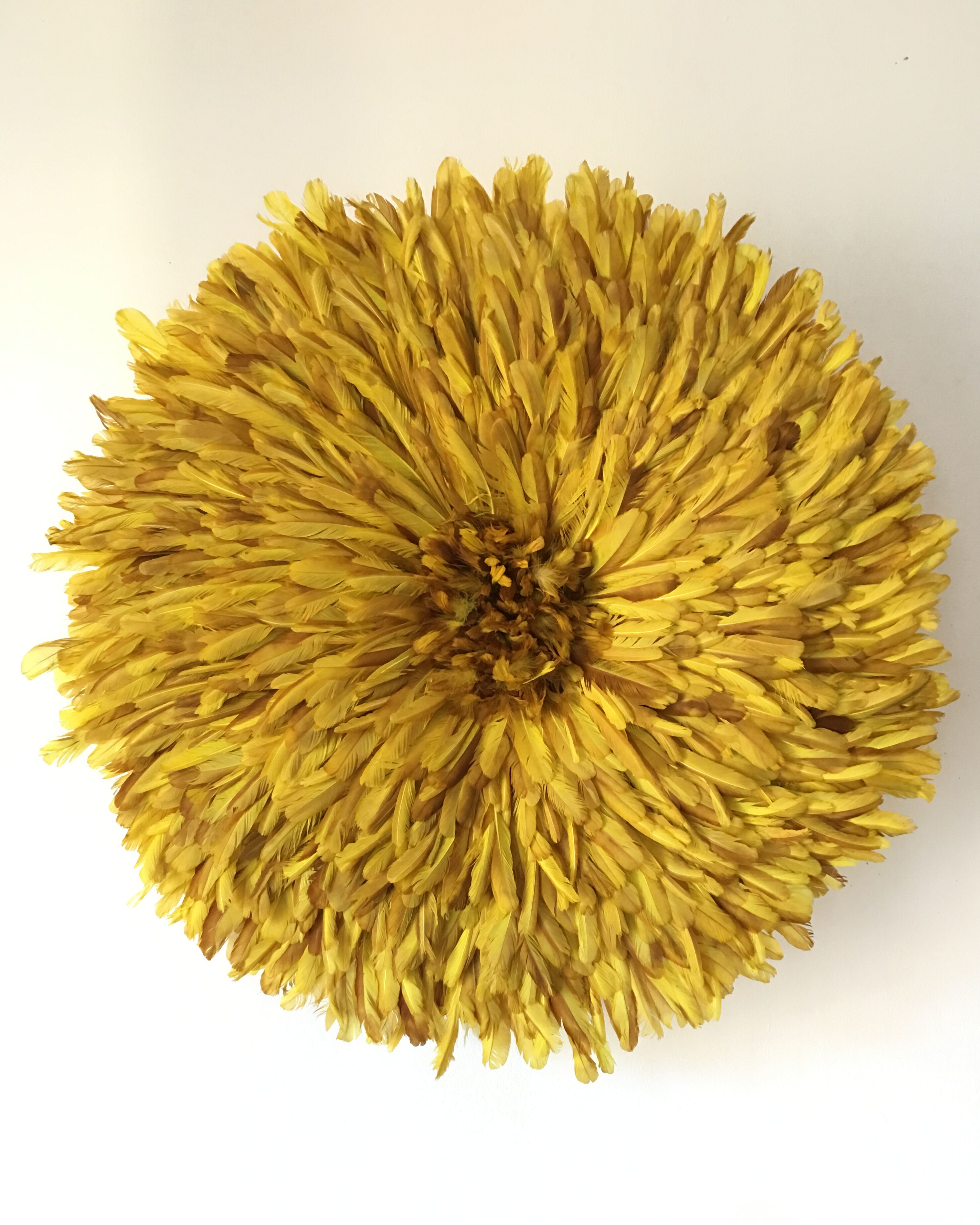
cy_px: 664
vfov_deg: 57.1
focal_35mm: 31
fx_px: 1124
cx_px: 492
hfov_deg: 47.1
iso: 100
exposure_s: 1/17
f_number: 2.2
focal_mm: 4.15
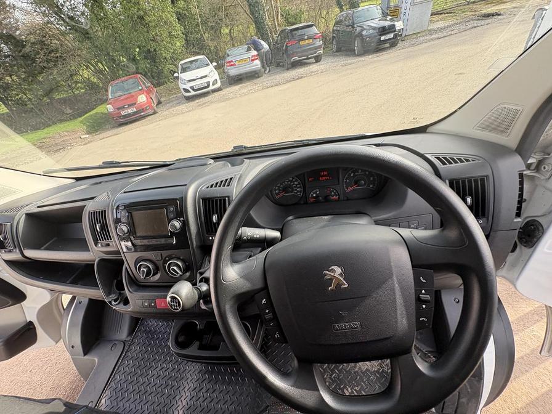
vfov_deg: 85.7
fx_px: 223
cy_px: 207
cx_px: 276
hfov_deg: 102.1
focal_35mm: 14
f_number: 2.2
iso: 100
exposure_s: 1/134
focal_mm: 2.22
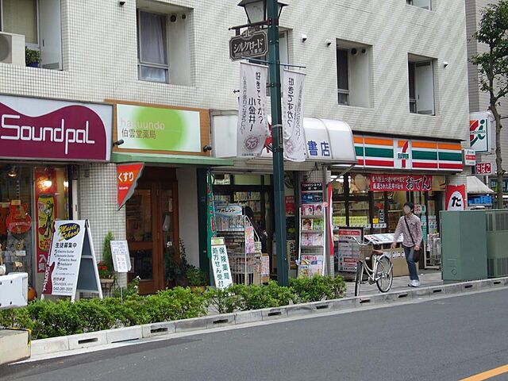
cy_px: 190
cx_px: 254
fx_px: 1071
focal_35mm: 73
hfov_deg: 26.7
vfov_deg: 20.2
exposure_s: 1/40
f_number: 4.5
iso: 80
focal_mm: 12
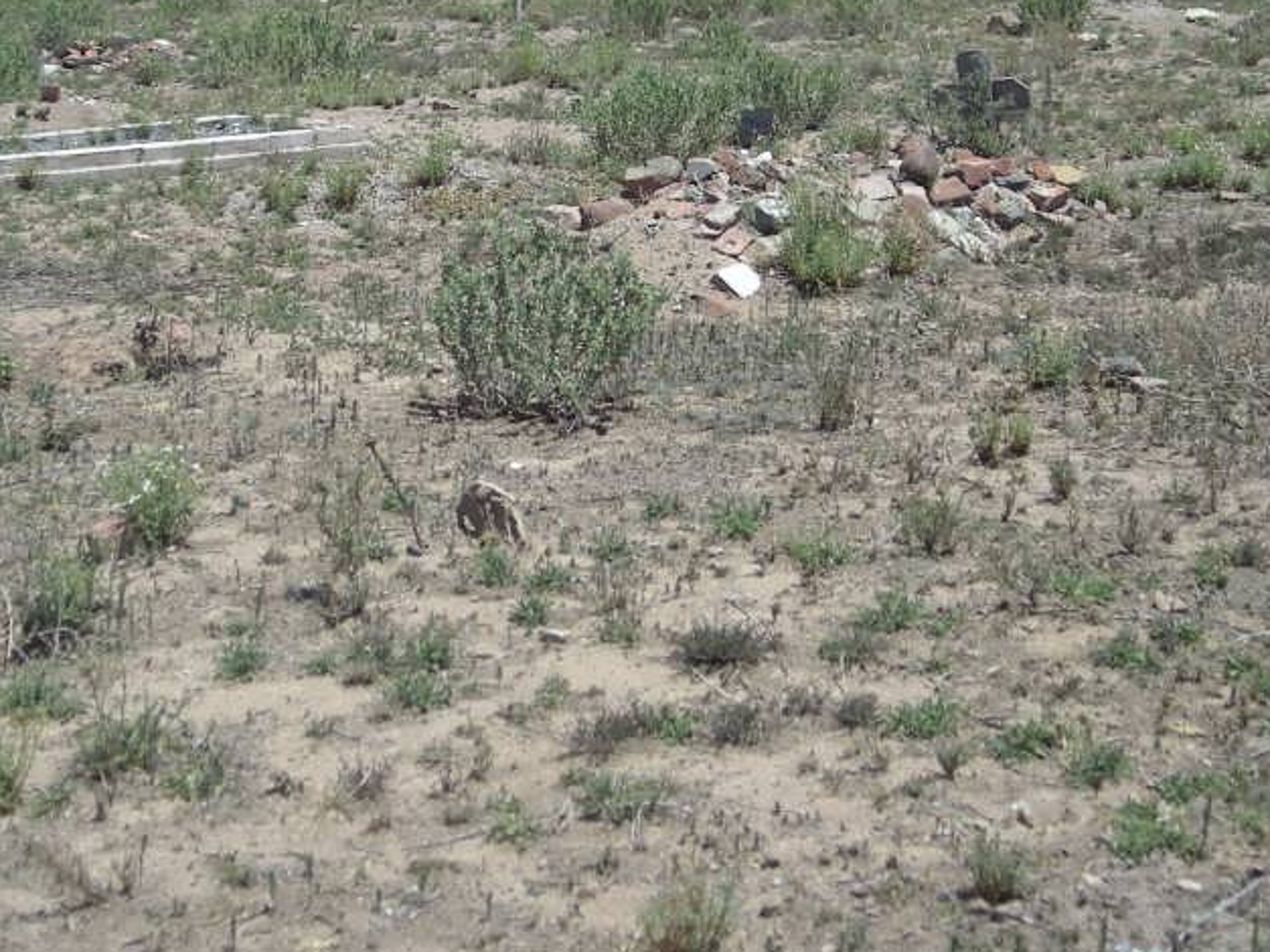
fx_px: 2458
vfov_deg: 21.5
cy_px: 126
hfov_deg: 29.0
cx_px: 596
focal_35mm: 67
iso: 50
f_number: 5.7
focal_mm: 5.7
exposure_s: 1/230
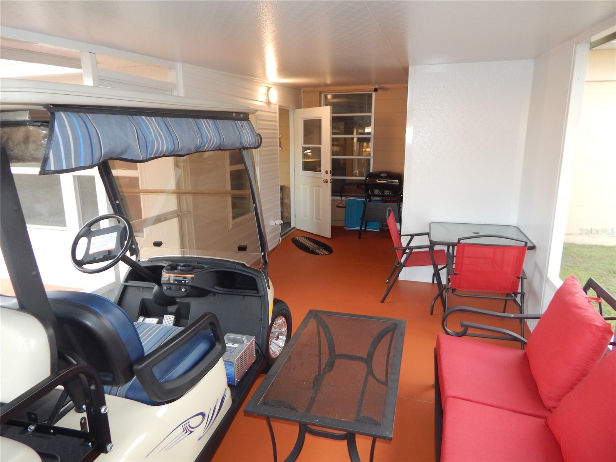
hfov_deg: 76.4
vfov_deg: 61.1
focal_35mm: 22
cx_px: 308
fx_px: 391
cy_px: 231
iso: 200
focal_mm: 4
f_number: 3
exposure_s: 1/30
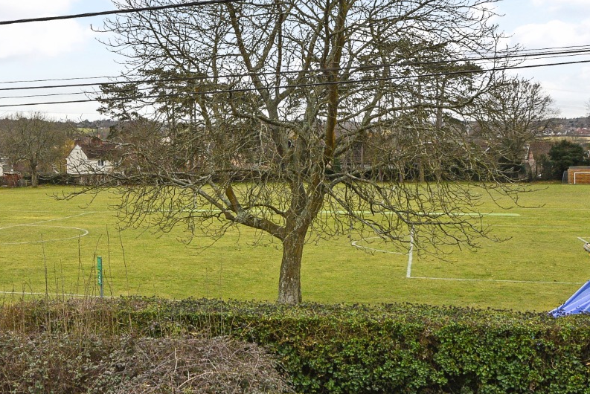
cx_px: 108
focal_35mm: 62
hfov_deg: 31.4
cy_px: 146
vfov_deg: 21.9
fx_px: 1017
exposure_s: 1/200
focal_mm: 24
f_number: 9
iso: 250
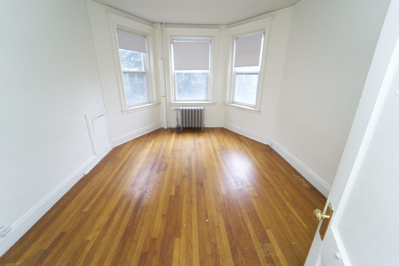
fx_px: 155
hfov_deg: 104.2
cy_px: 133
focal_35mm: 14
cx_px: 200
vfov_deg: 81.2
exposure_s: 1/6
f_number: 8
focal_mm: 14
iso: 250
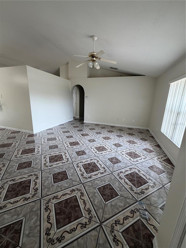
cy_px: 124
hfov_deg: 85.7
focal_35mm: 14
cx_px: 93
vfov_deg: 102.1
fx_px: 100
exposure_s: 1/121
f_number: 2.2
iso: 200
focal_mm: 2.22
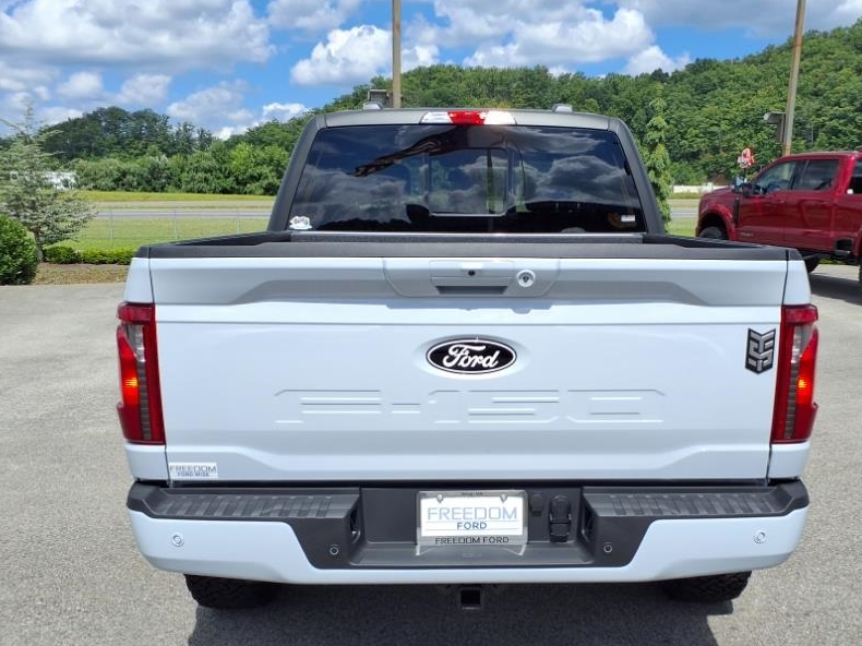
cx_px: 481
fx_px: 871
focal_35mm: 35
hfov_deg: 52.5
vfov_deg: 40.5
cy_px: 395
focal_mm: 3.58
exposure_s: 1/2000
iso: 40
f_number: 1.9
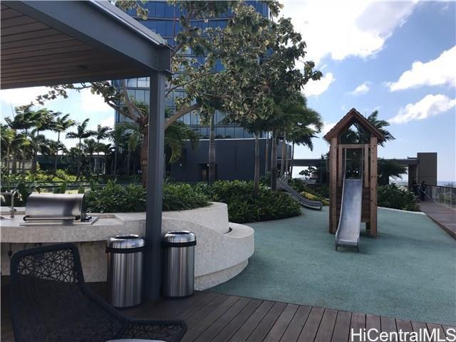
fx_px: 369
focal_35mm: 28
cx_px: 228
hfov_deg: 63.4
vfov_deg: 49.7
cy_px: 171
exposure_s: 1/1996
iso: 20
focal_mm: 3.99
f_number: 1.8
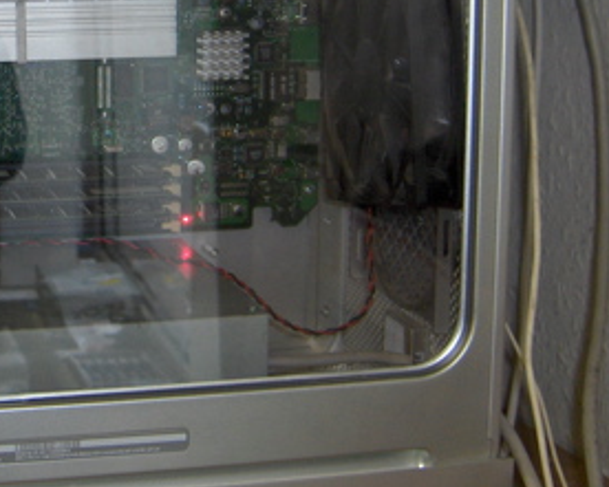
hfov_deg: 20.9
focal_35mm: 88
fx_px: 1587
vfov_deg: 17.2
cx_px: -19
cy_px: 52
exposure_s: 1/60
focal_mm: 8
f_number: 2.8
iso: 100
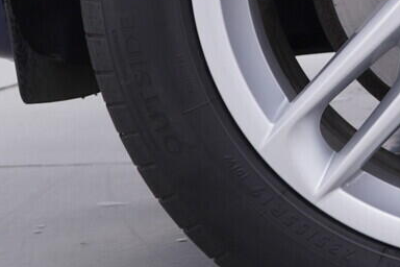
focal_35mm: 135
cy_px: -91
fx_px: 1500
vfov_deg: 9.9
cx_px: 547
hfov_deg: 14.4
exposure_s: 1/60
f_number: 3.5
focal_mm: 24
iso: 125
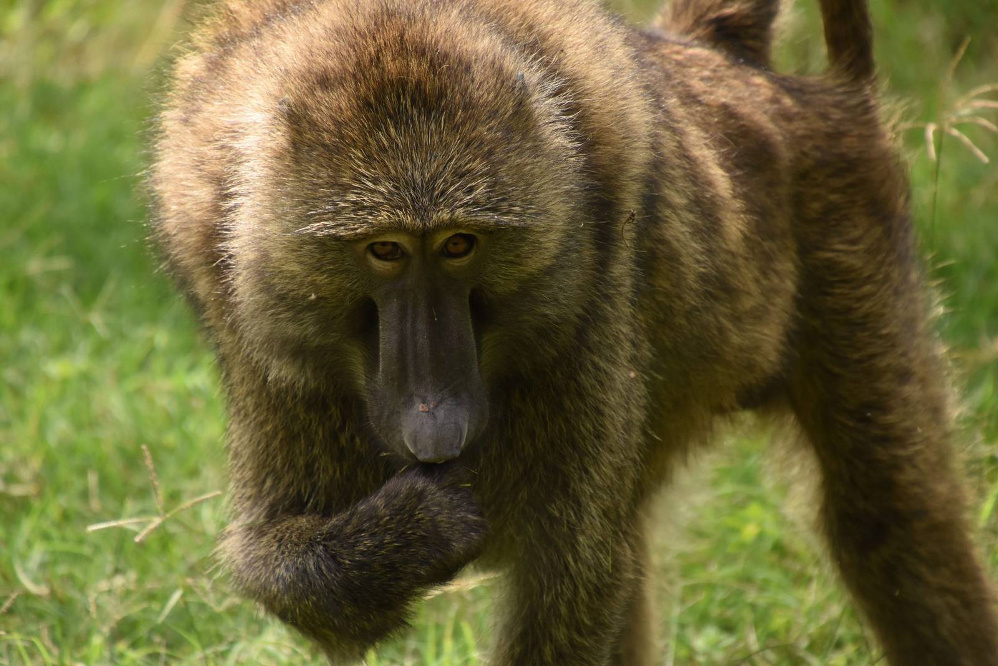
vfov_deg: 3.1
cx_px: 499
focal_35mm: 450
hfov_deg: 4.6
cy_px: 333
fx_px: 12475
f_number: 6.3
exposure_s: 1/500
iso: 640
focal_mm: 300
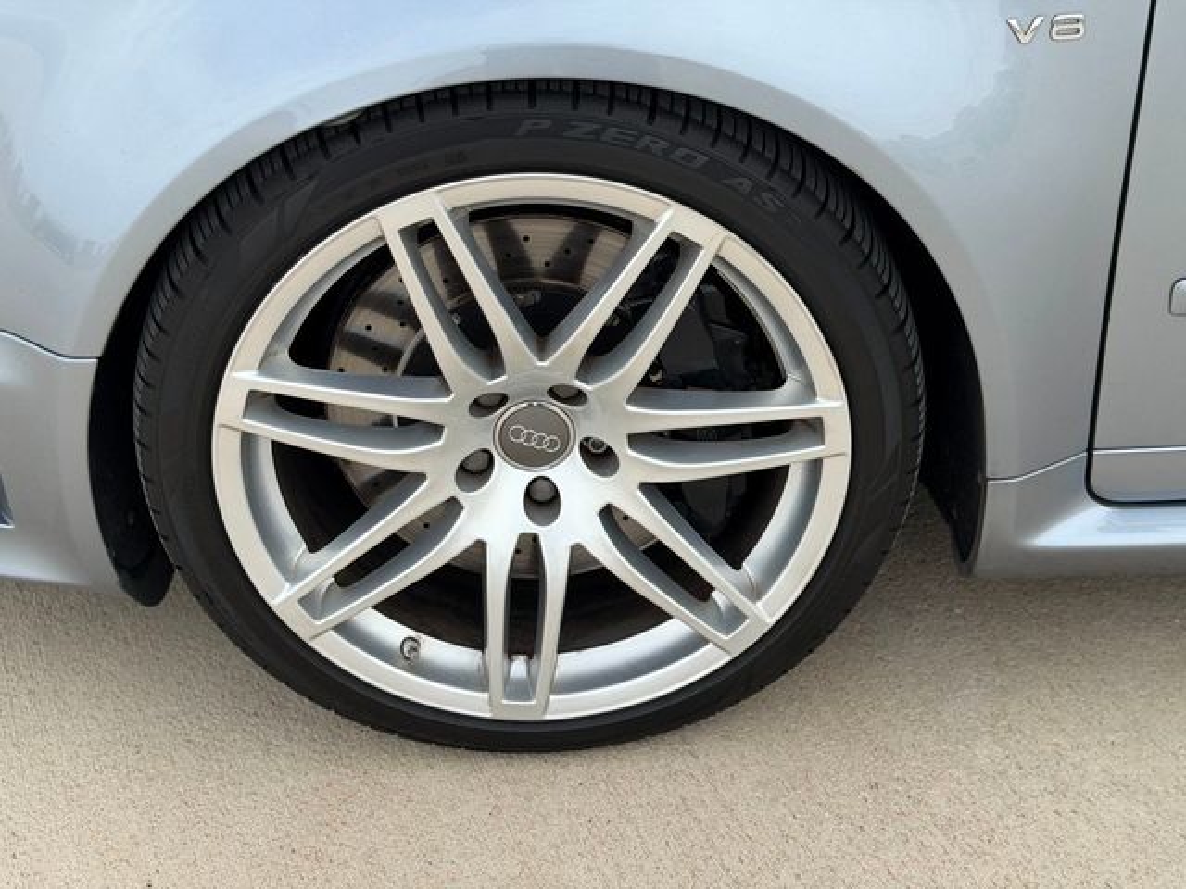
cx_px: 593
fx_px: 1645
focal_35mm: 48
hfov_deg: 39.7
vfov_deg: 30.3
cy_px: 444
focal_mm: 6.76
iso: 64
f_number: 1.78
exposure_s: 1/1642
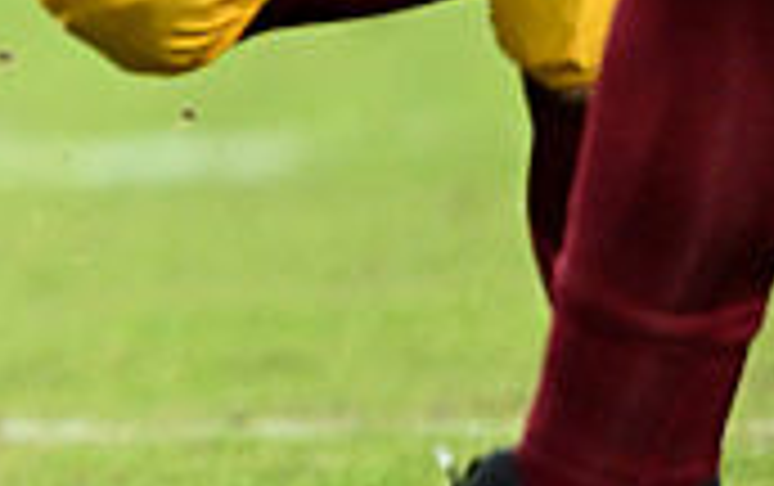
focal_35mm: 2422
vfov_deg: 0.5
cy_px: -781
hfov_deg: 0.9
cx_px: -1449
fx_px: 51157
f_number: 2.8
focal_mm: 400
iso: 3200
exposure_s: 1/1600
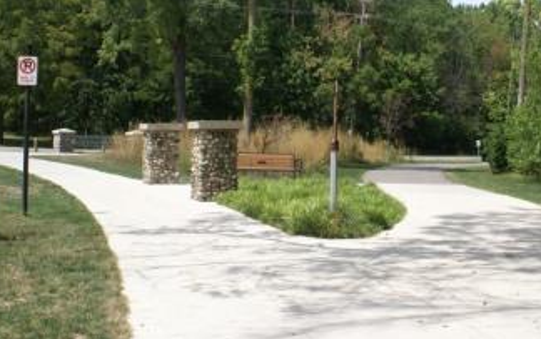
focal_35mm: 55
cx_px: 359
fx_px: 811
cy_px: 115
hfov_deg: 36.5
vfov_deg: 23.5
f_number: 9
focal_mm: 26
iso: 100
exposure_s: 1/200
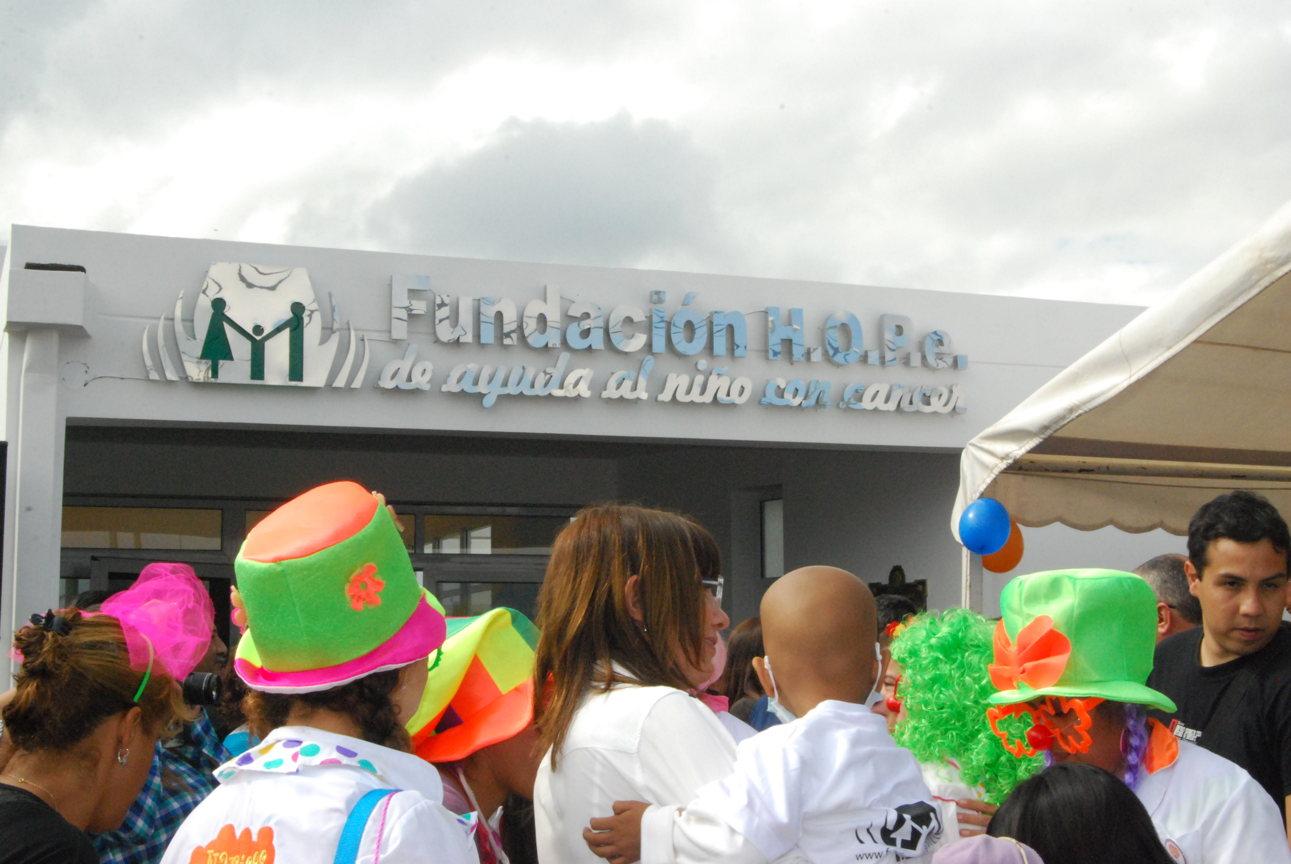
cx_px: 646
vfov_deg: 23.8
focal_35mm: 57
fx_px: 2047
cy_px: 432
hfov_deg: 35.0
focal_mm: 38
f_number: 32
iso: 1600
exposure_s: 1/200
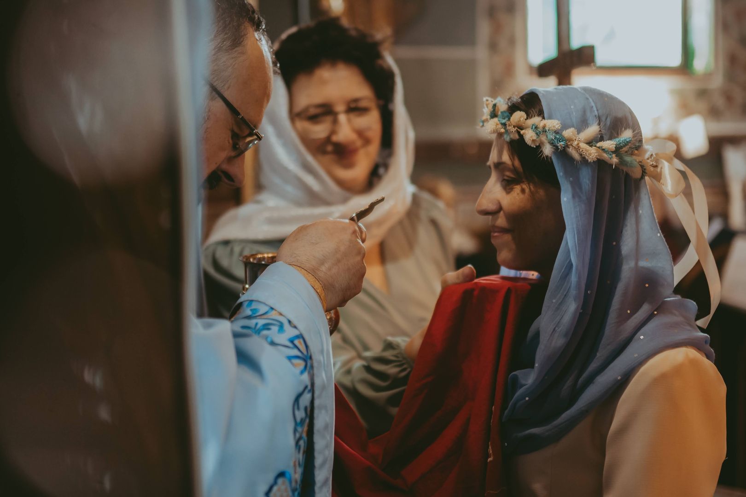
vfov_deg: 26.0
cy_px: 248
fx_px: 1077
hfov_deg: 38.2
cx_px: 373
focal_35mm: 52
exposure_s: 1/320
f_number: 1.4
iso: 2000
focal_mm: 35
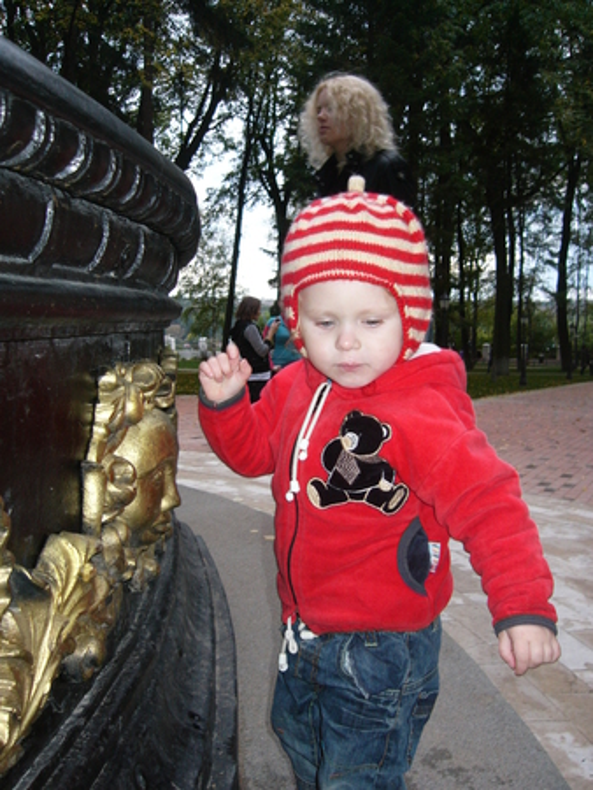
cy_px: 395
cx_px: 296
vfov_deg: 52.6
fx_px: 799
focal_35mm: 35
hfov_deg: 40.7
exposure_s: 1/80
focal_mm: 5.8
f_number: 2.8
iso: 100
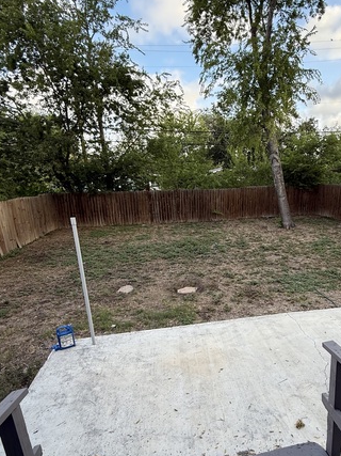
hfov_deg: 62.7
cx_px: 210
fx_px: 276
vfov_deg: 78.9
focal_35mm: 21
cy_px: 245
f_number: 2.2
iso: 50
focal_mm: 2.22
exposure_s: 1/130
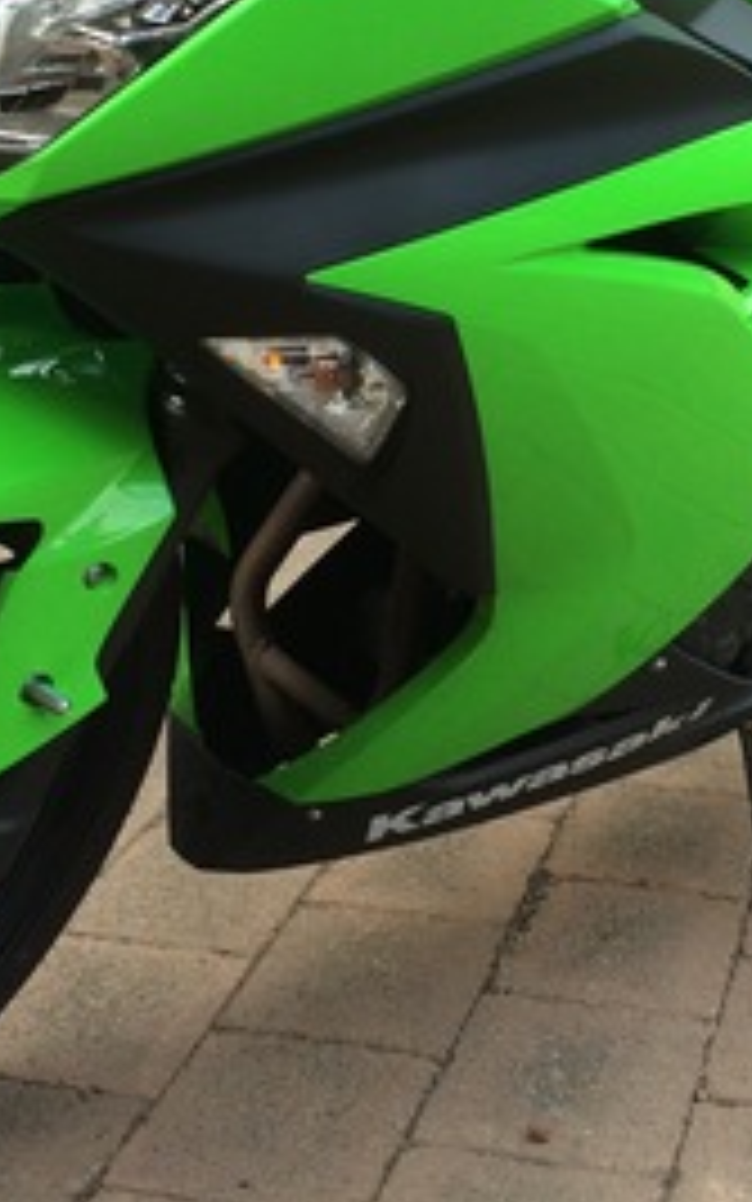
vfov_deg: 29.6
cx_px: 374
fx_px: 2261
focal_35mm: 69
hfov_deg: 18.9
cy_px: 428
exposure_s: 1/60
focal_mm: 4.15
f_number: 2.2
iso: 40
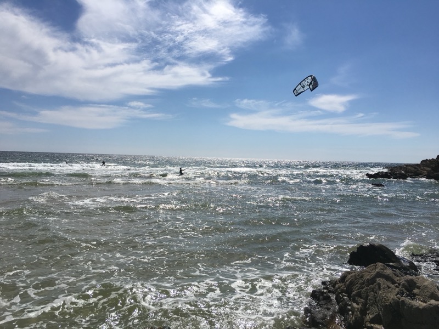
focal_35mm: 29
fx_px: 368
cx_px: 220
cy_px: 164
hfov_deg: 61.7
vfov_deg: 48.2
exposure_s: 1/5917
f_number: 2.2
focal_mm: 4.15
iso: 25
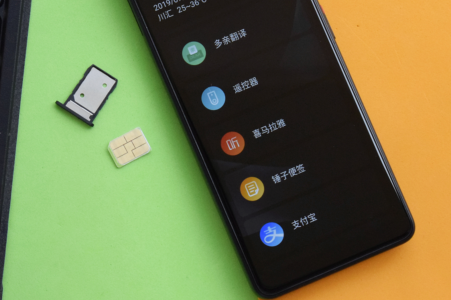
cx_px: 125
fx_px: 1827
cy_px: 91
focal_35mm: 146
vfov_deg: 9.4
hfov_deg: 14.0
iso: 3200
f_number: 11
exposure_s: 1/500
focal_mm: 55
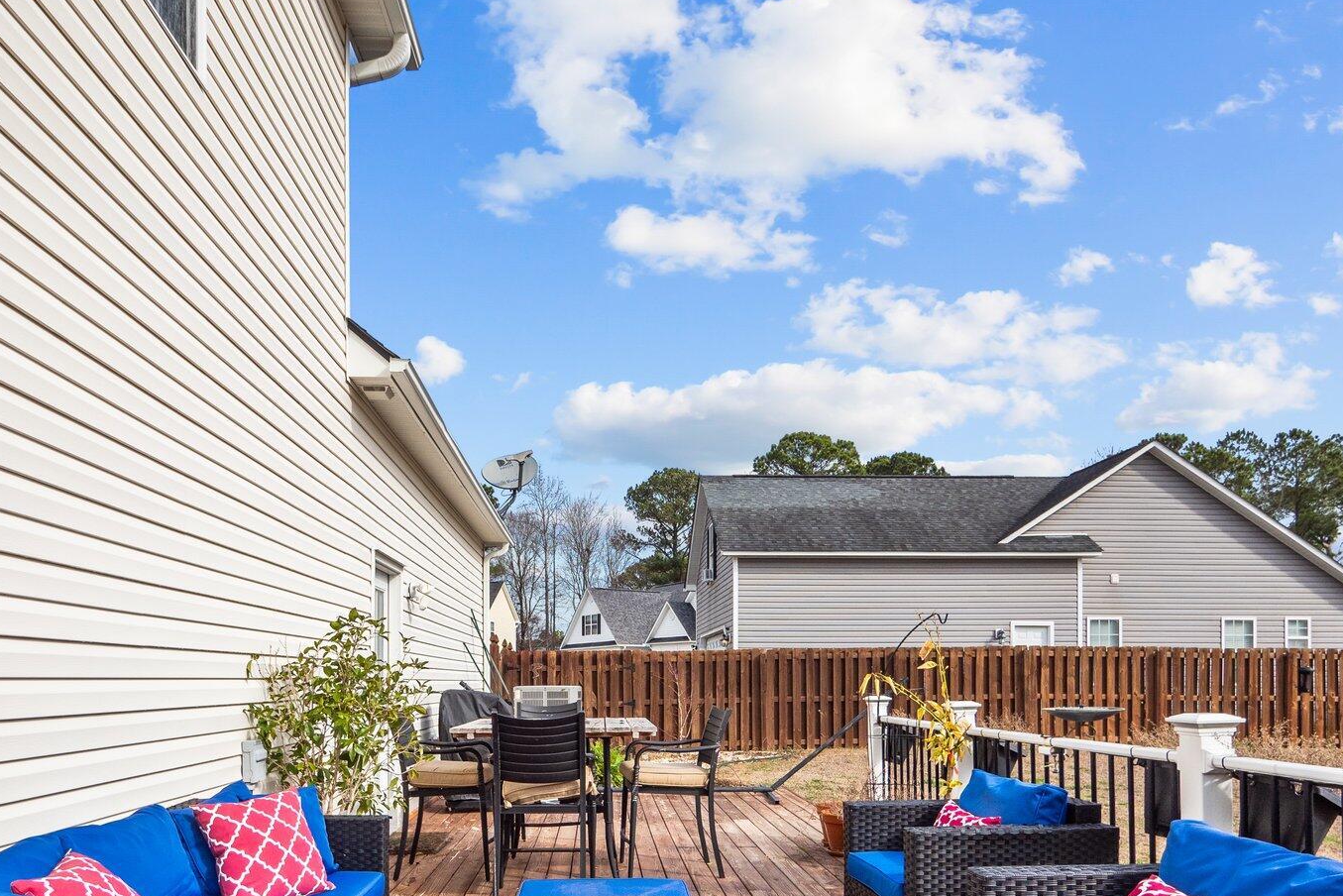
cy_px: 657
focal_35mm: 22
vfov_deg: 54.9
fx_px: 821
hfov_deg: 78.3
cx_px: 597
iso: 200
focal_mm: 7
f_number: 4.5
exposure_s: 1/1600
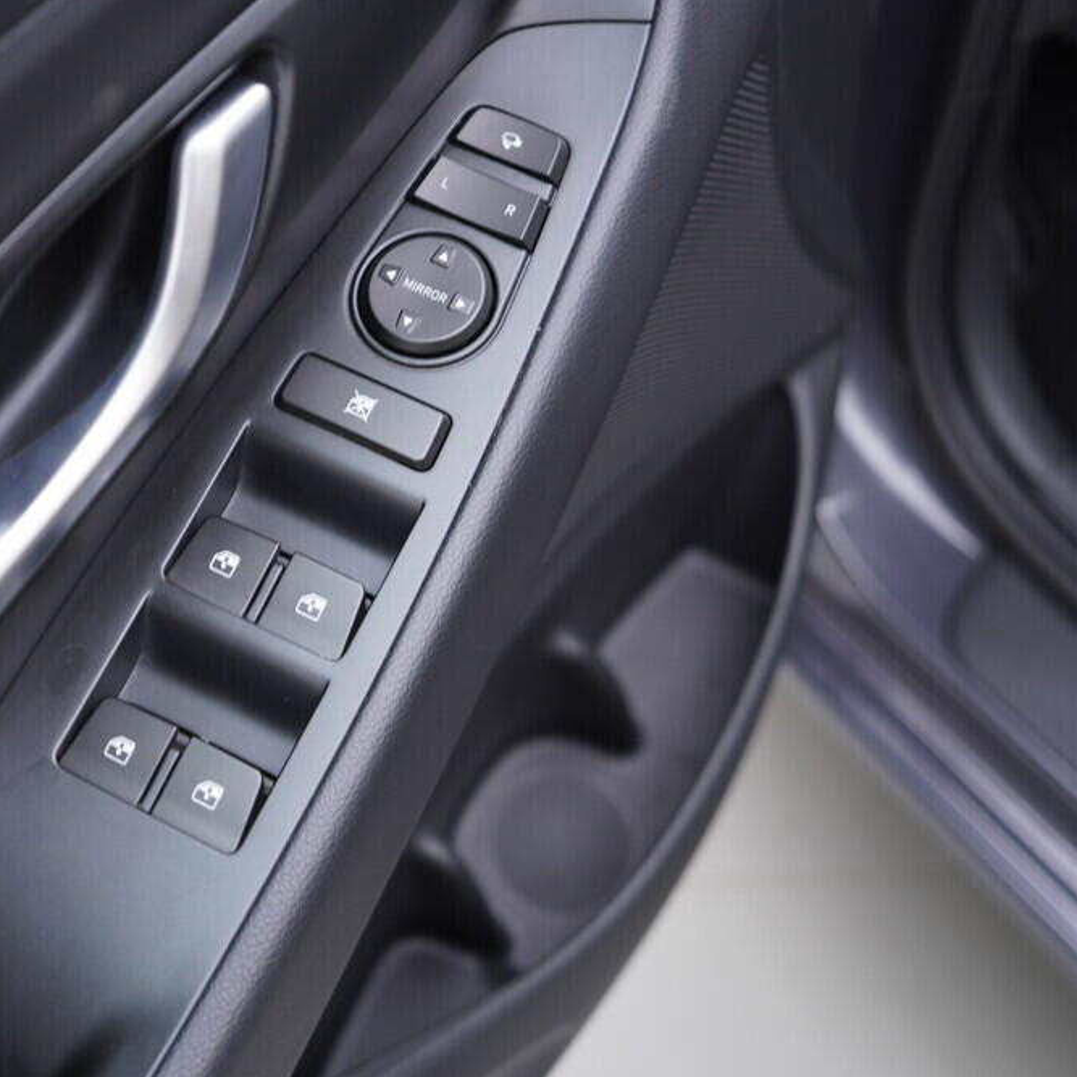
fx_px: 1654
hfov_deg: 35.8
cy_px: 535
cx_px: 384
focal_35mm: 47
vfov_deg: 36.1
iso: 160
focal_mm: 24
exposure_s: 1/40
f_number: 2.8
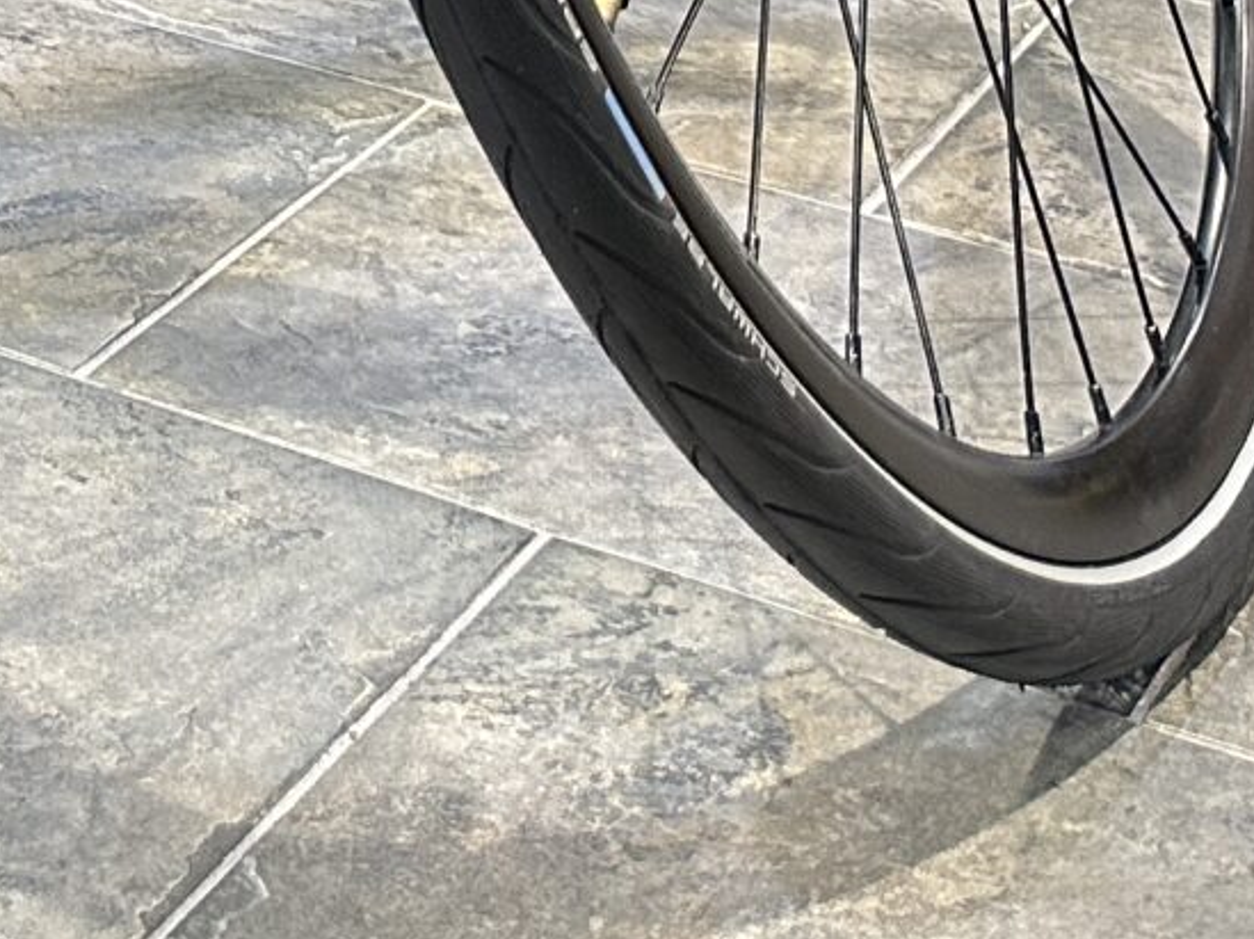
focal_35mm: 112
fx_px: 4055
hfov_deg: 14.5
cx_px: -1256
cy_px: -1135
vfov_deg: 11.4
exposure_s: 1/60
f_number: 1.78
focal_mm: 6.86
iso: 250
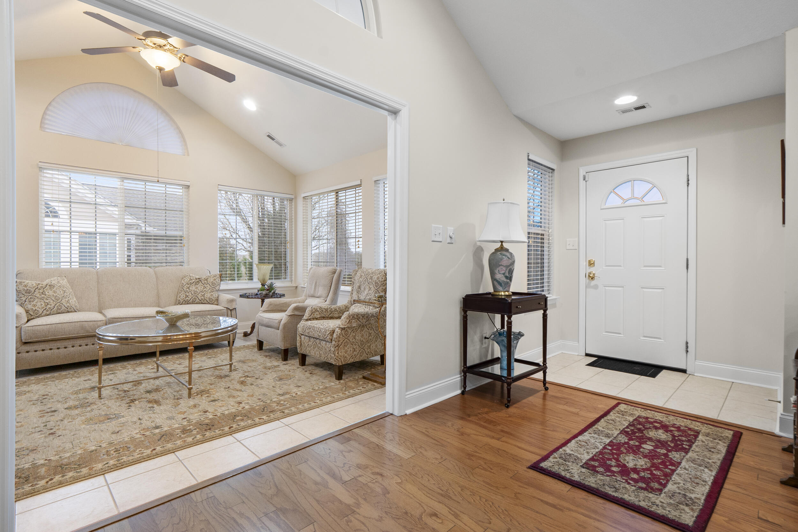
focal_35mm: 18
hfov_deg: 90.0
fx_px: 399
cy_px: 266
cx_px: 399
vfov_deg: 67.4
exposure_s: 1/2
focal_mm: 12
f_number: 9
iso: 250
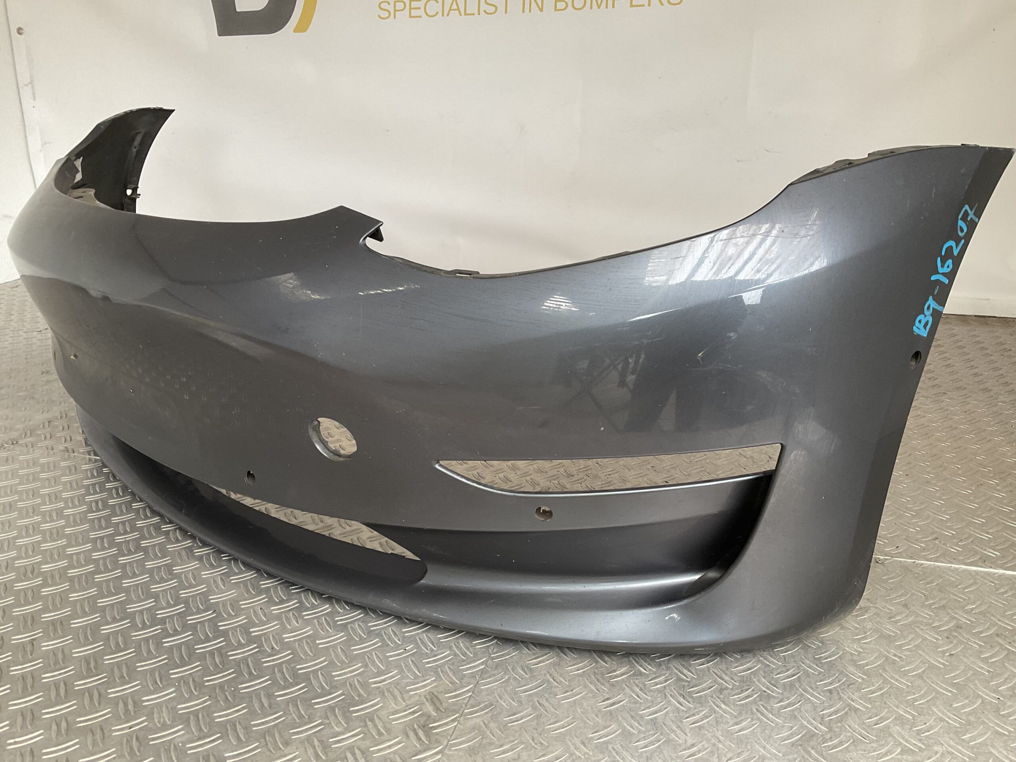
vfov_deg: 48.2
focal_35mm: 29
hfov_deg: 61.7
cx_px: 508
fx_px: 851
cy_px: 381
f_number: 1.8
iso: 50
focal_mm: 3
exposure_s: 1/50
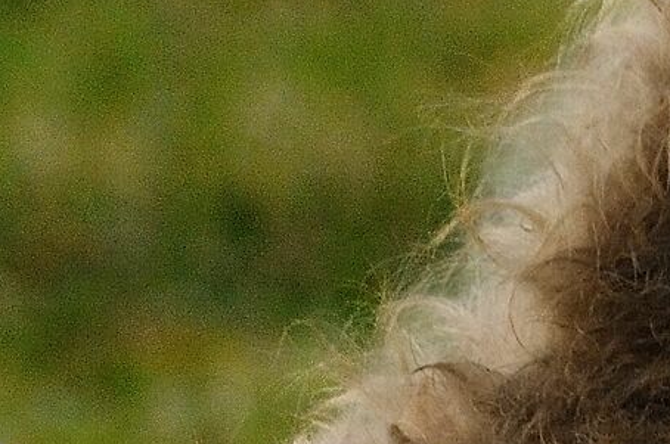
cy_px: 972
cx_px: 942
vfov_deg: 0.4
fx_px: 58949
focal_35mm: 3173
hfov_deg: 0.7
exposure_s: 1/640
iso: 800
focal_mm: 400
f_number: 9
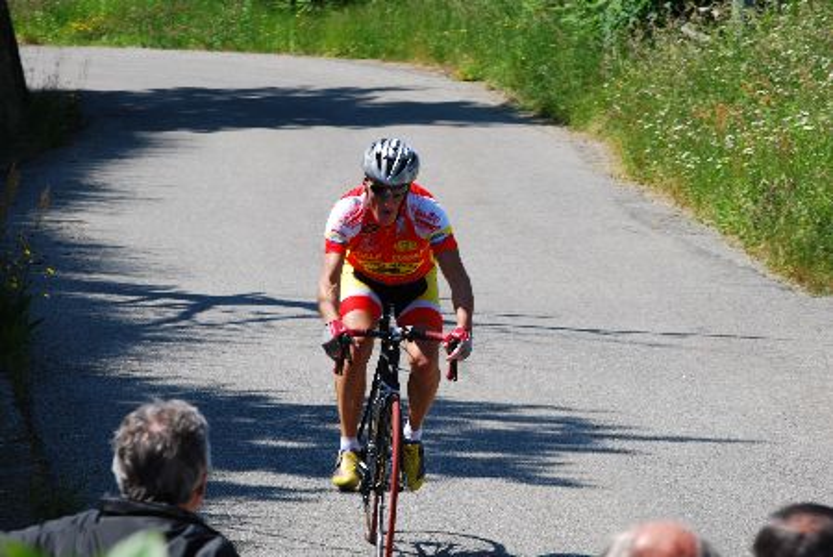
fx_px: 4690
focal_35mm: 202
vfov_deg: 6.8
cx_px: 416
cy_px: 278
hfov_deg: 10.1
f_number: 10
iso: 100
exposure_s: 1/125
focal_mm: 135
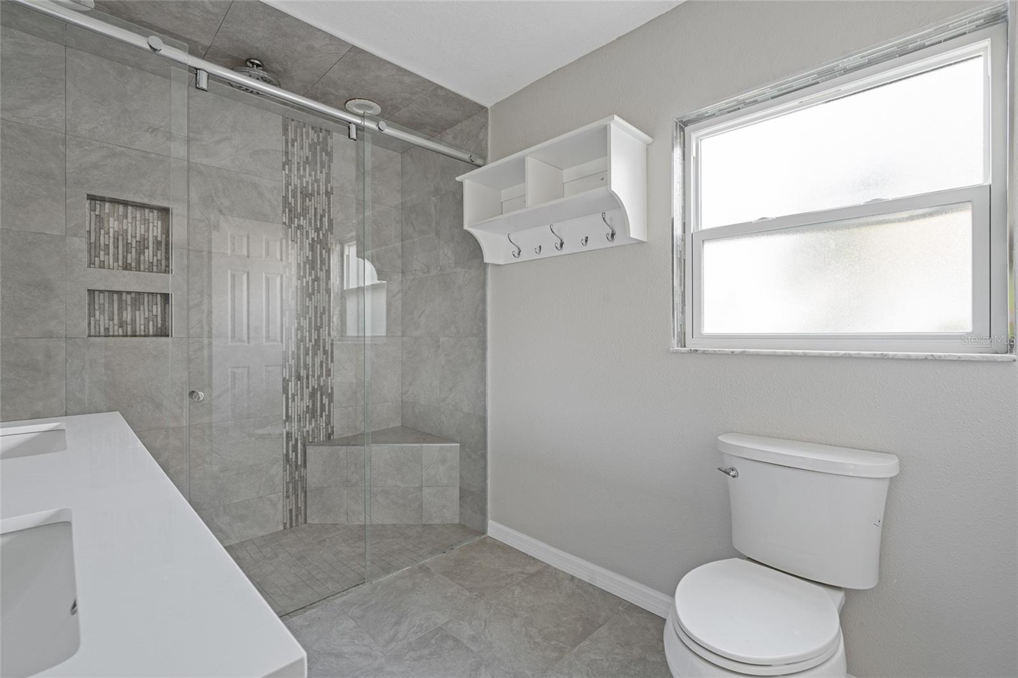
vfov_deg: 73.7
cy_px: 339
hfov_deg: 96.7
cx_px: 509
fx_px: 452
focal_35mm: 16
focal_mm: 16
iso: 250
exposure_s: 1
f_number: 9
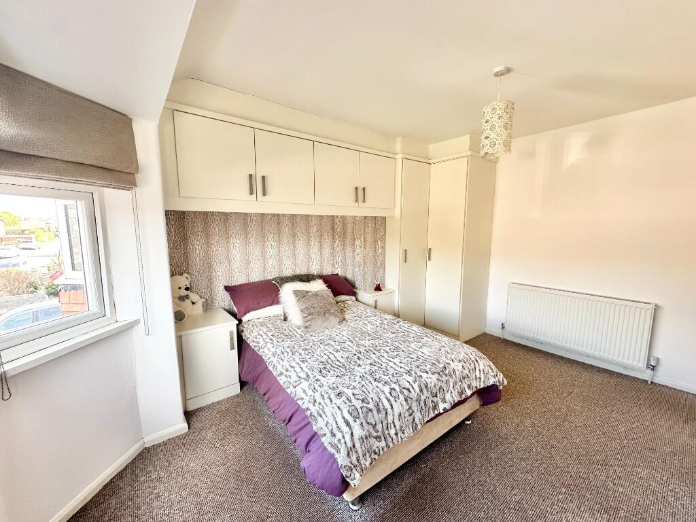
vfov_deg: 85.7
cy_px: 261
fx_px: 281
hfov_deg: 102.1
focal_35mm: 14
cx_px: 348
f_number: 2.2
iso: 100
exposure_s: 1/99
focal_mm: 2.22
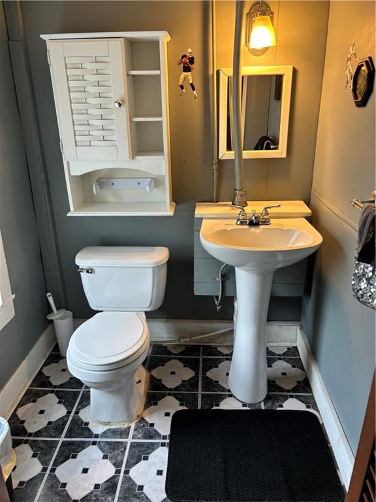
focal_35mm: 26
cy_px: 251
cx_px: 188
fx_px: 377
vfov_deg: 67.3
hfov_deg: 53.1
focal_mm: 5.96
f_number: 1.6
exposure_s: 1/60
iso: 100
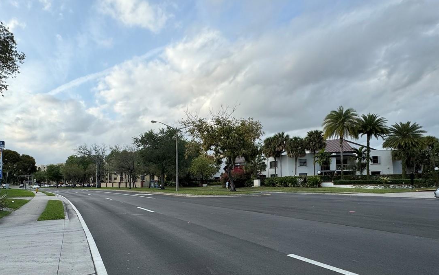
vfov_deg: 54.5
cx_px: 188
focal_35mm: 22
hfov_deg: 79.1
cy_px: 172
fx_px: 263
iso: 50
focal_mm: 2.22
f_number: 2.2
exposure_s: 1/1034
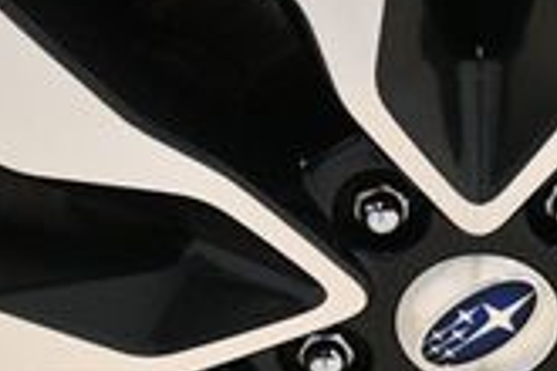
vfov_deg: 5.3
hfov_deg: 7.9
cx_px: 476
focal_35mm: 260
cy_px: 293
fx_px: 4022
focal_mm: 45
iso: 2200
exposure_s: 1/125
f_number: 4.5
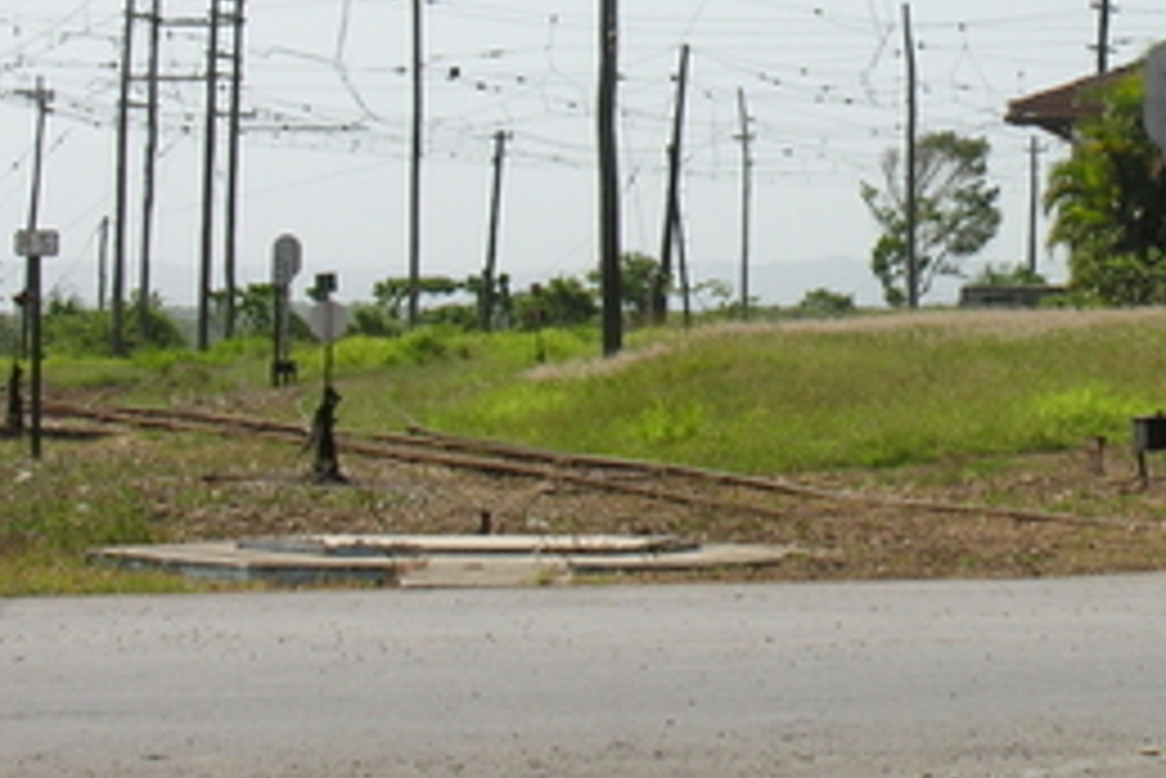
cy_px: 142
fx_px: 5833
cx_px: 1031
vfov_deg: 7.6
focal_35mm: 180
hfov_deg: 11.3
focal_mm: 16.4
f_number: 7.1
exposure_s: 1/186
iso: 50
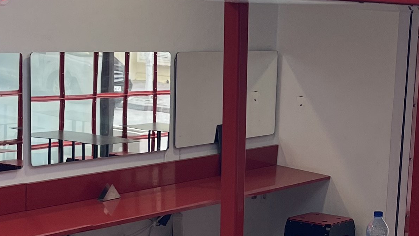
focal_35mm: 92
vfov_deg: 12.9
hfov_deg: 22.8
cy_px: 270
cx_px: 338
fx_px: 1022
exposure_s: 1/100
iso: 40
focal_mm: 5.1
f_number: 1.6
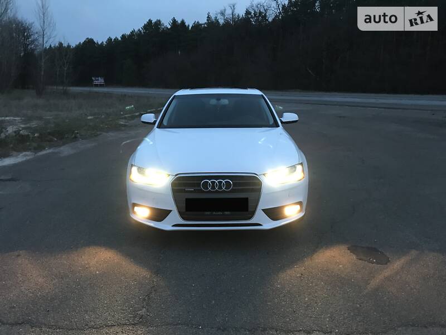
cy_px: 168
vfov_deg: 49.7
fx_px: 361
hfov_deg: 63.4
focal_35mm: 28
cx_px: 223
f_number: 1.8
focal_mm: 4
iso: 100
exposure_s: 1/9
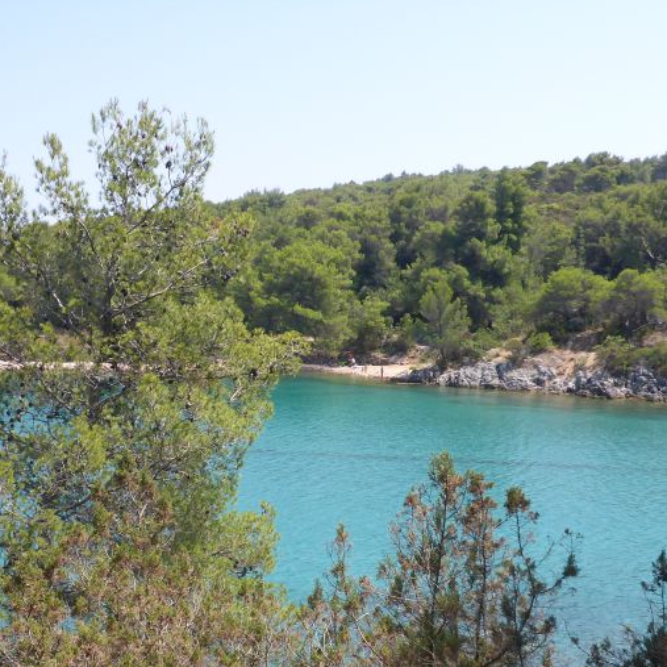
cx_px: 249
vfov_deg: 33.6
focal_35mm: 50
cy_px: 470
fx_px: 1090
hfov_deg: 33.8
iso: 100
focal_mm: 4.9
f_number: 3.3
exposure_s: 1/640
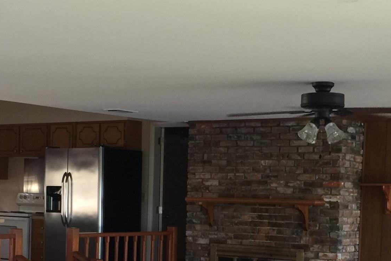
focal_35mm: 81
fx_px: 880
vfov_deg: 16.5
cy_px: 254
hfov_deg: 25.0
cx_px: 159
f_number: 2.2
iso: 64
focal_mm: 4.15
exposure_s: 1/15
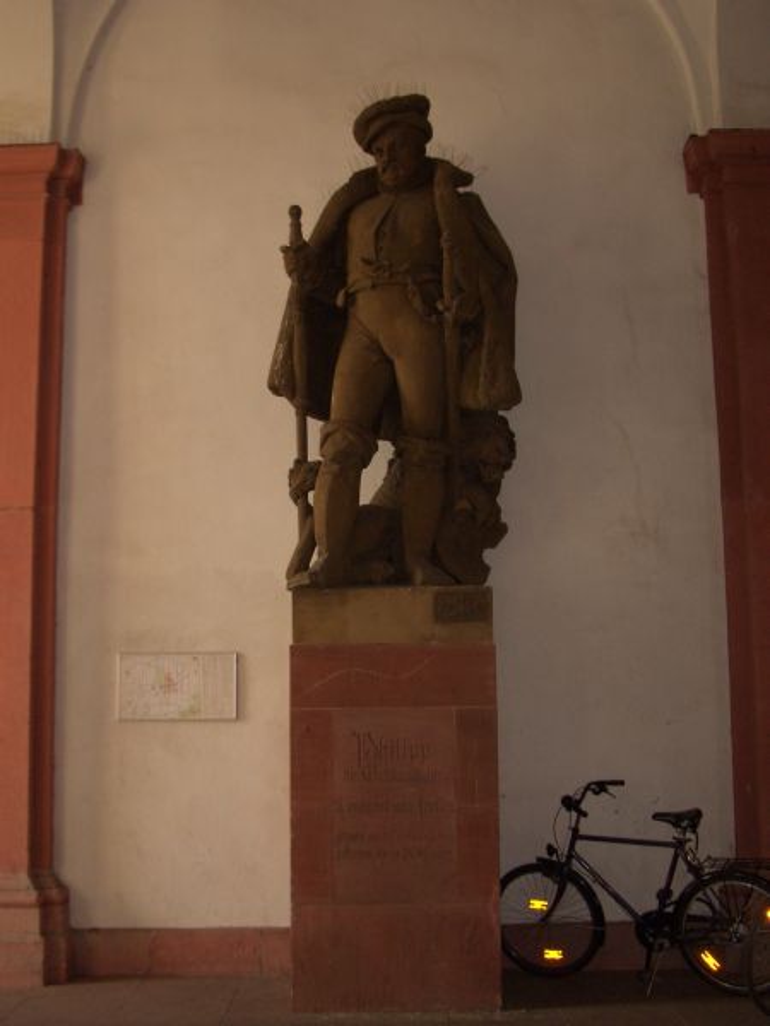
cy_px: 513
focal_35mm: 41
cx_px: 385
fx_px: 1216
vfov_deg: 45.8
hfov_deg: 35.1
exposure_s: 1/60
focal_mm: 6.8
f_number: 2.8
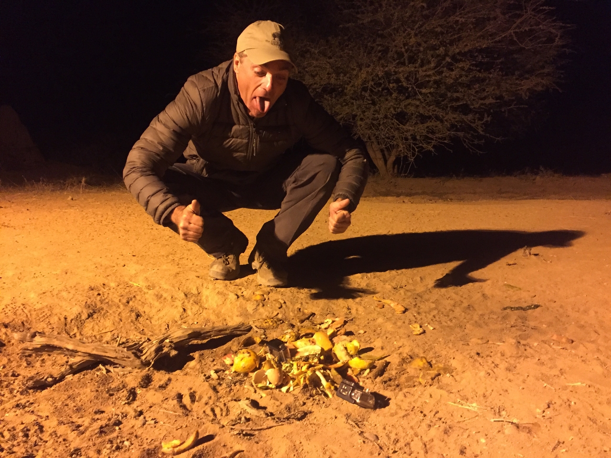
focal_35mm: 29
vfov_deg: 48.2
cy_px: 229
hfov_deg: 61.7
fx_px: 512
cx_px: 306
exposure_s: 1/17
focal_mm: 4.15
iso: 400
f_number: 2.2
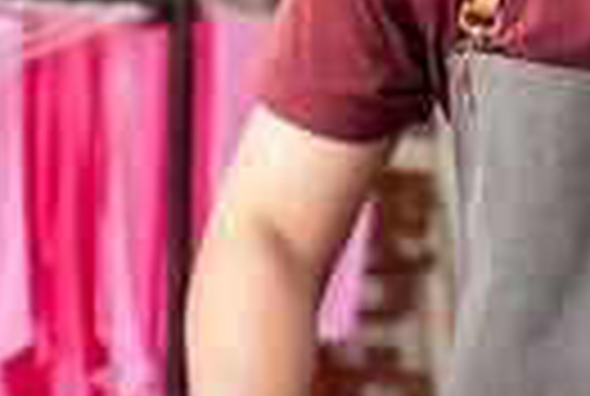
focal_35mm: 320
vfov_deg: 4.3
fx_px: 5256
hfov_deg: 6.4
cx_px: 653
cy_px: 58
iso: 1600
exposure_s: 1/200
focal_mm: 70
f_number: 2.8
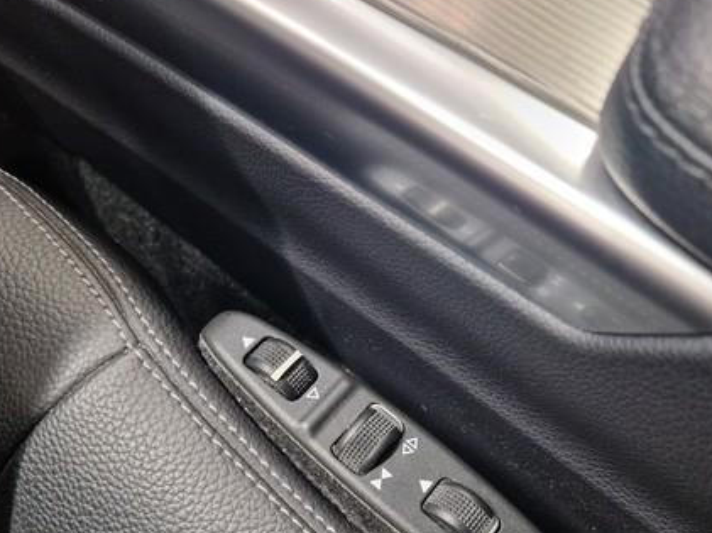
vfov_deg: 39.8
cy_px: 381
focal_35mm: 35
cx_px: 328
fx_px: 719
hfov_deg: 52.6
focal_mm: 5.4
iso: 500
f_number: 1.8
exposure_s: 1/50
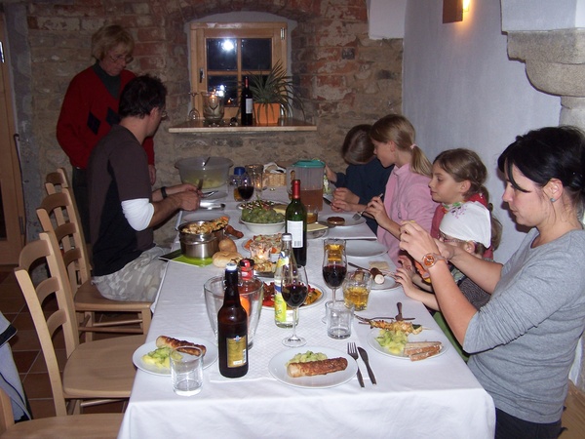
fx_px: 642
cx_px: 292
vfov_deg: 37.7
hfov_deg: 49.0
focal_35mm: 38
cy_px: 220
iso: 140
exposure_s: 1/60
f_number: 2.8
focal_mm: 6.3
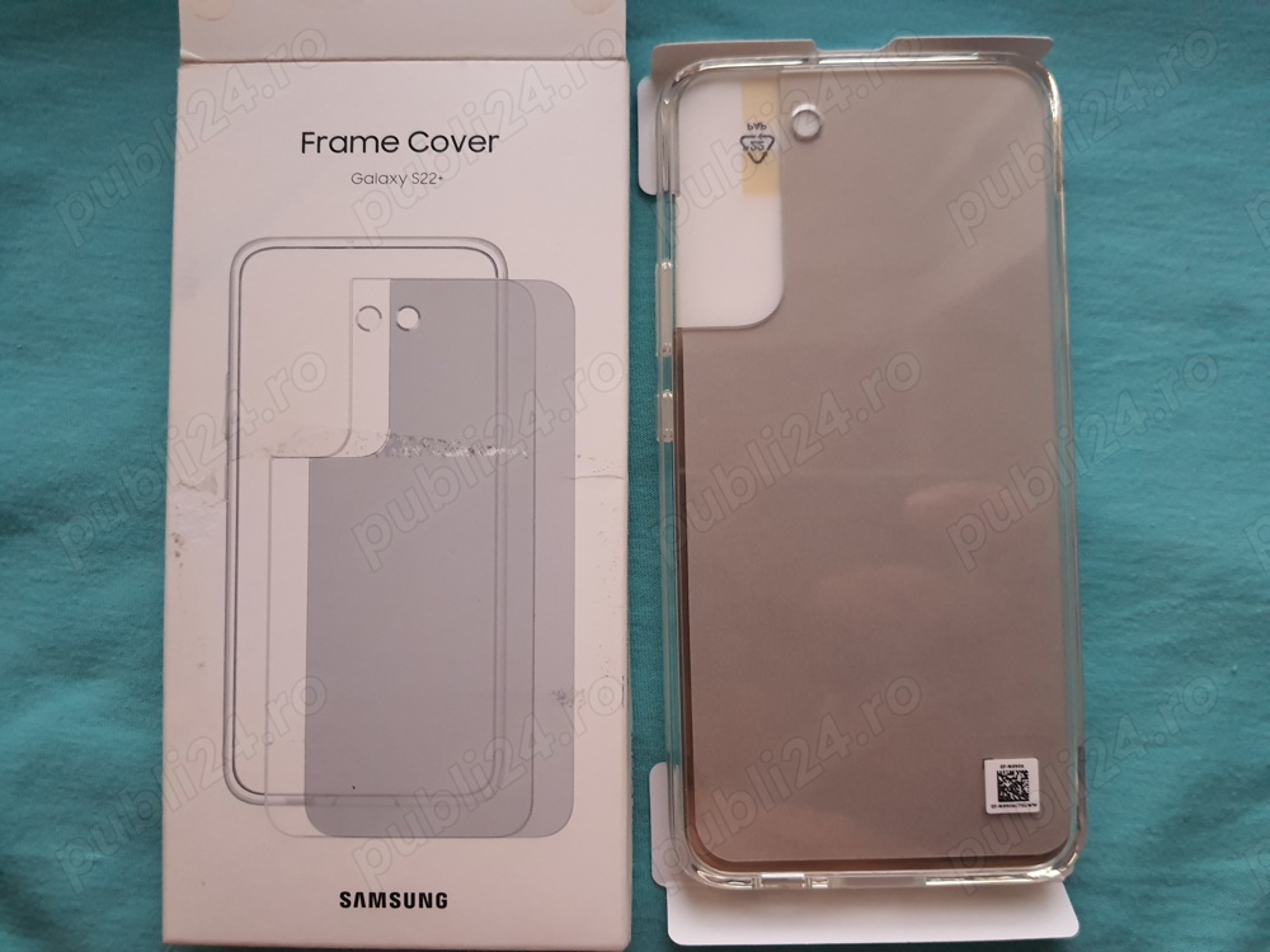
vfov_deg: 53.1
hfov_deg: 67.3
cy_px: 476
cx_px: 635
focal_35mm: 26
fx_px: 954
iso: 640
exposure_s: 1/40
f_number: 1.7
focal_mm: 4.32
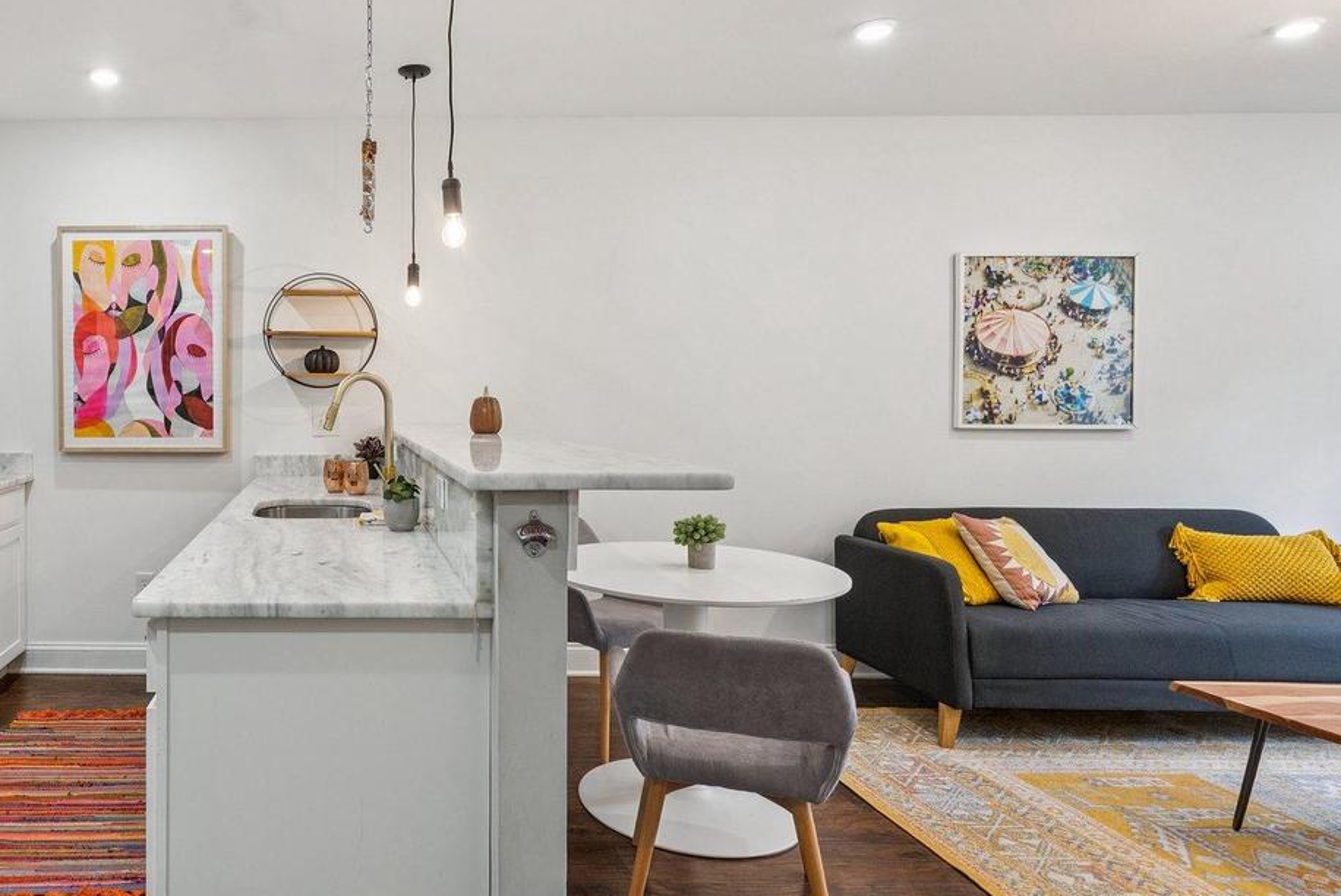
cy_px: 370
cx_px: 328
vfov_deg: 57.0
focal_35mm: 22
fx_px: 820
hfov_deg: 72.8
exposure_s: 1/10
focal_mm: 14
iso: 250
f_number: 9
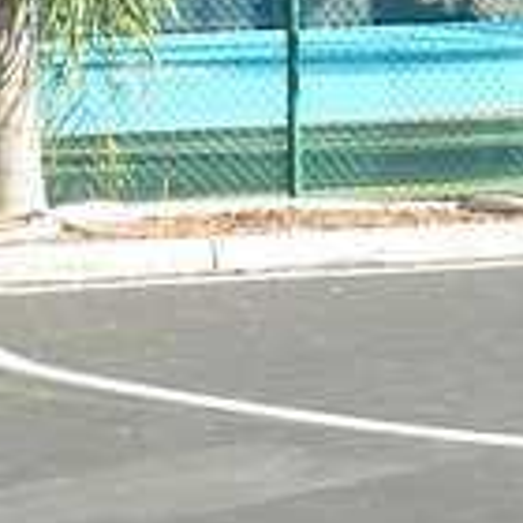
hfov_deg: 7.6
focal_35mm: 227
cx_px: 654
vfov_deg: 7.5
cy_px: -463
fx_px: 3880
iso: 80
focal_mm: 6.1
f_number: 4
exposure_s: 1/125
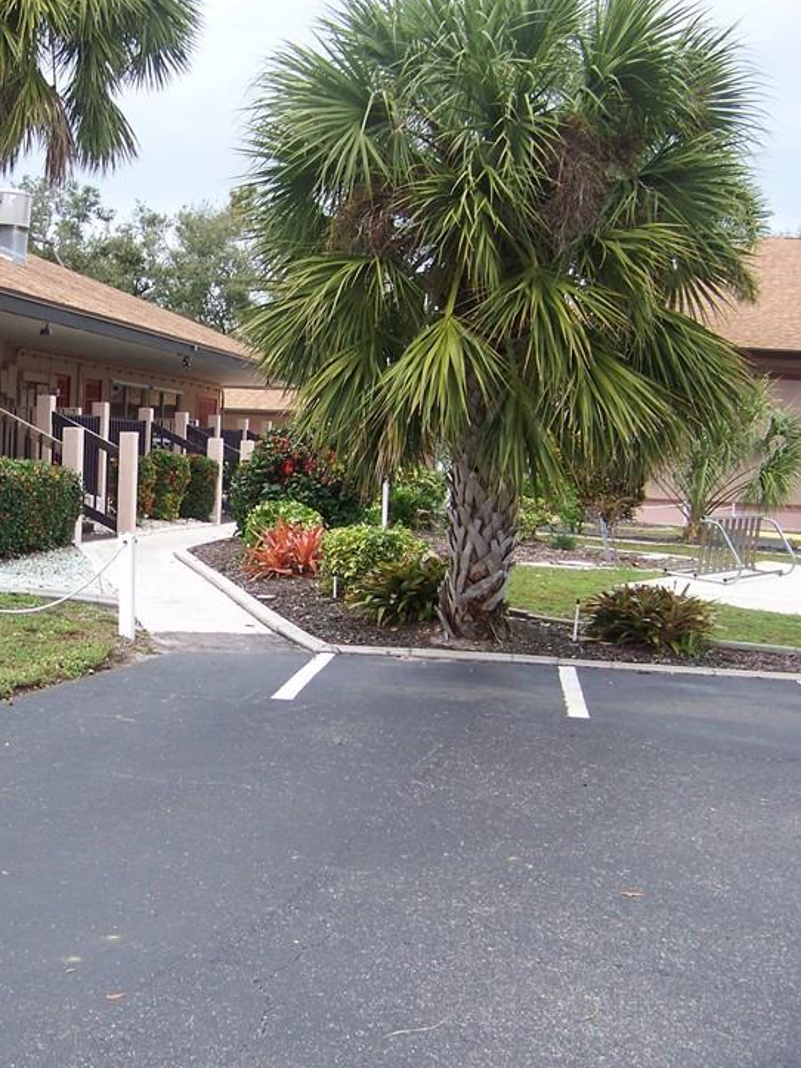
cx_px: 111
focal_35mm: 51
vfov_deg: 37.5
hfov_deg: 27.7
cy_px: 524
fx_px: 1574
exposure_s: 1/60
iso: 64
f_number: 2.8
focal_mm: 5.85
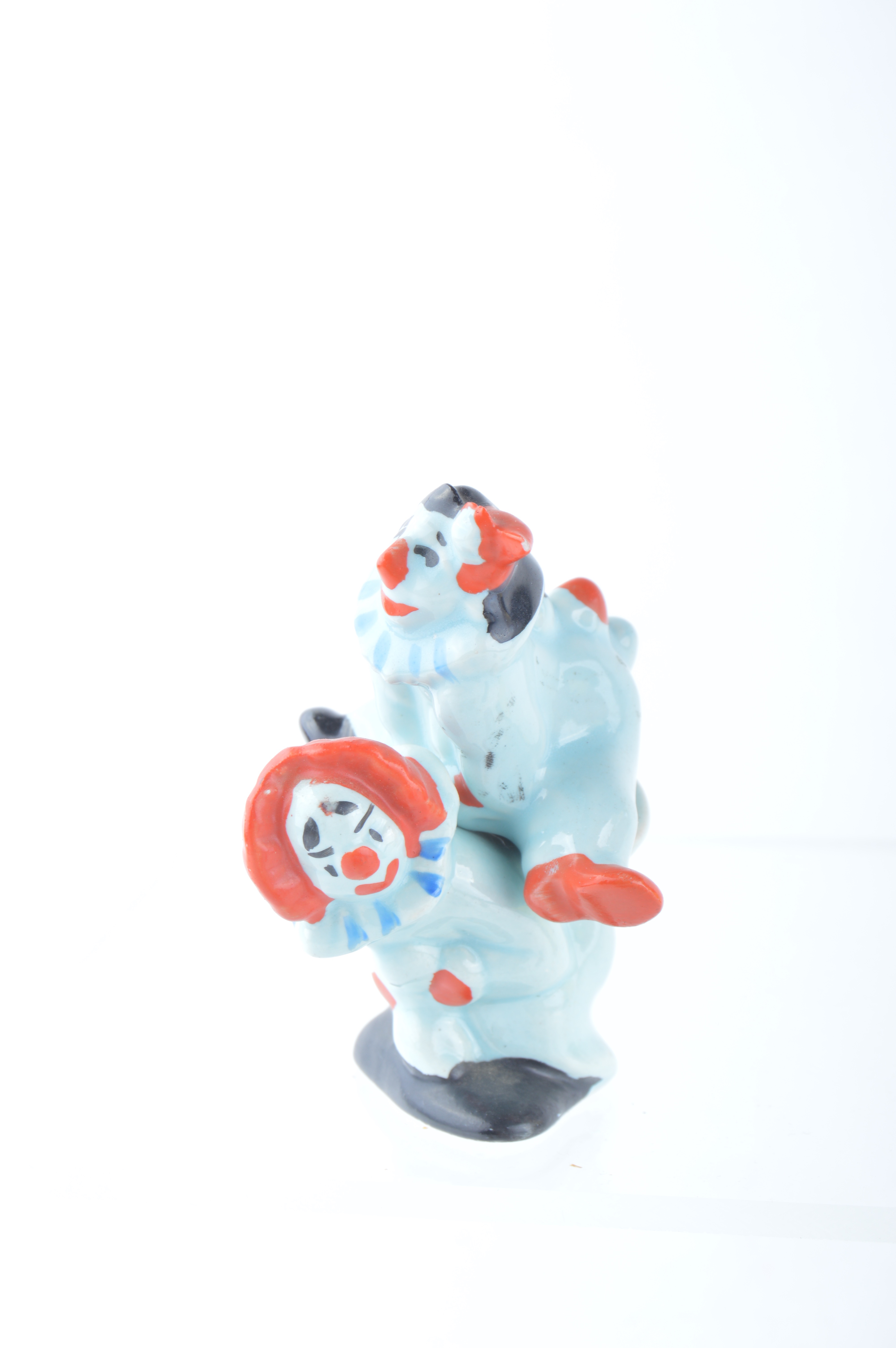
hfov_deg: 16.5
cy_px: 674
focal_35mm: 82
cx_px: 448
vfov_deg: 24.6
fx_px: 3085
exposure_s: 1/30
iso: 100
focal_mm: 55
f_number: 10
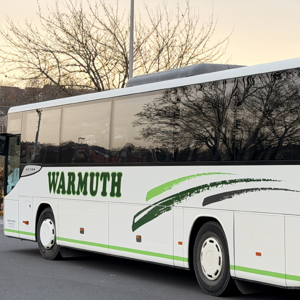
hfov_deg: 18.7
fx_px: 902
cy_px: 137
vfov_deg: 18.9
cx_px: 244
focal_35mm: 92
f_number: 1.78
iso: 64
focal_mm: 6.76
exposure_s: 1/121
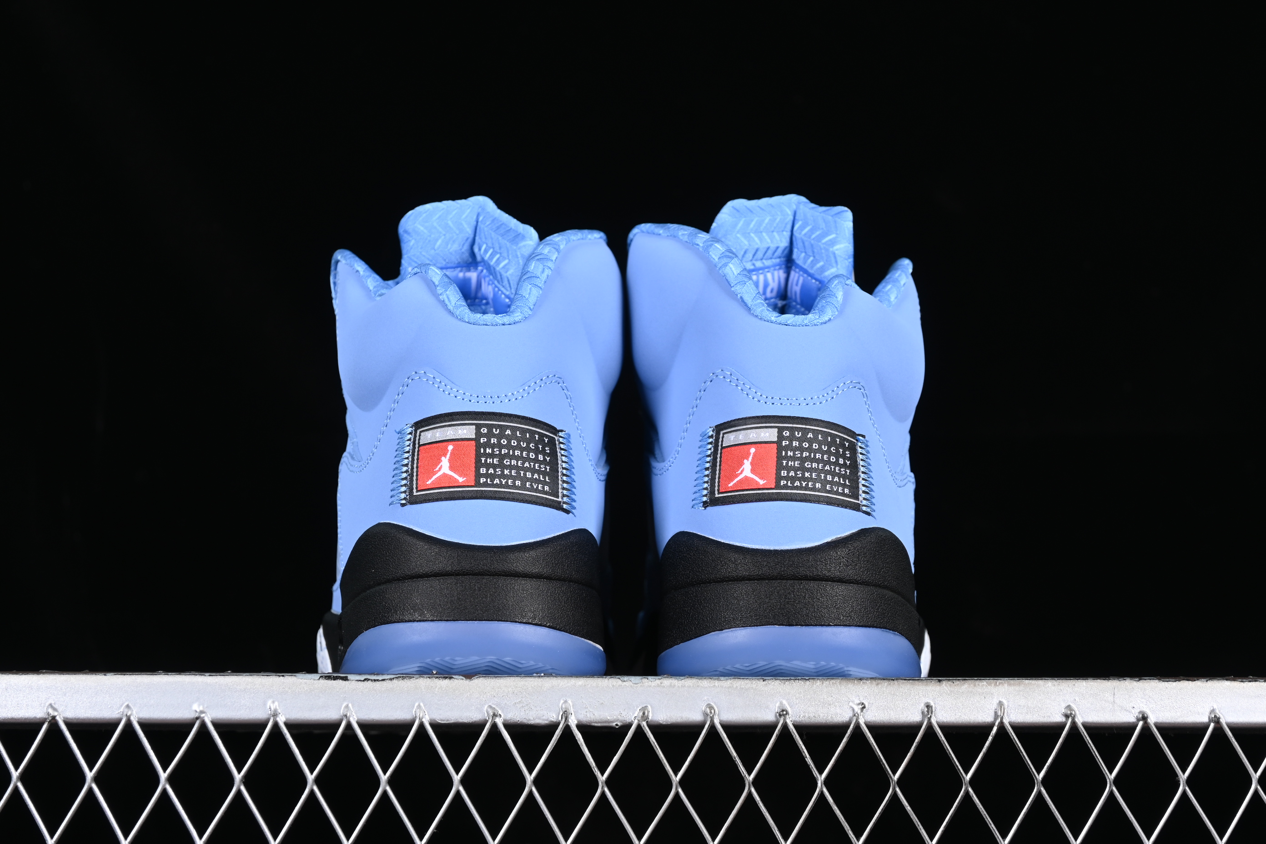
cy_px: 422
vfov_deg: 18.2
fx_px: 2637
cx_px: 633
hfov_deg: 27.0
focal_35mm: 75
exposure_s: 1/80
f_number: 6.3
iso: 160
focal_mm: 50
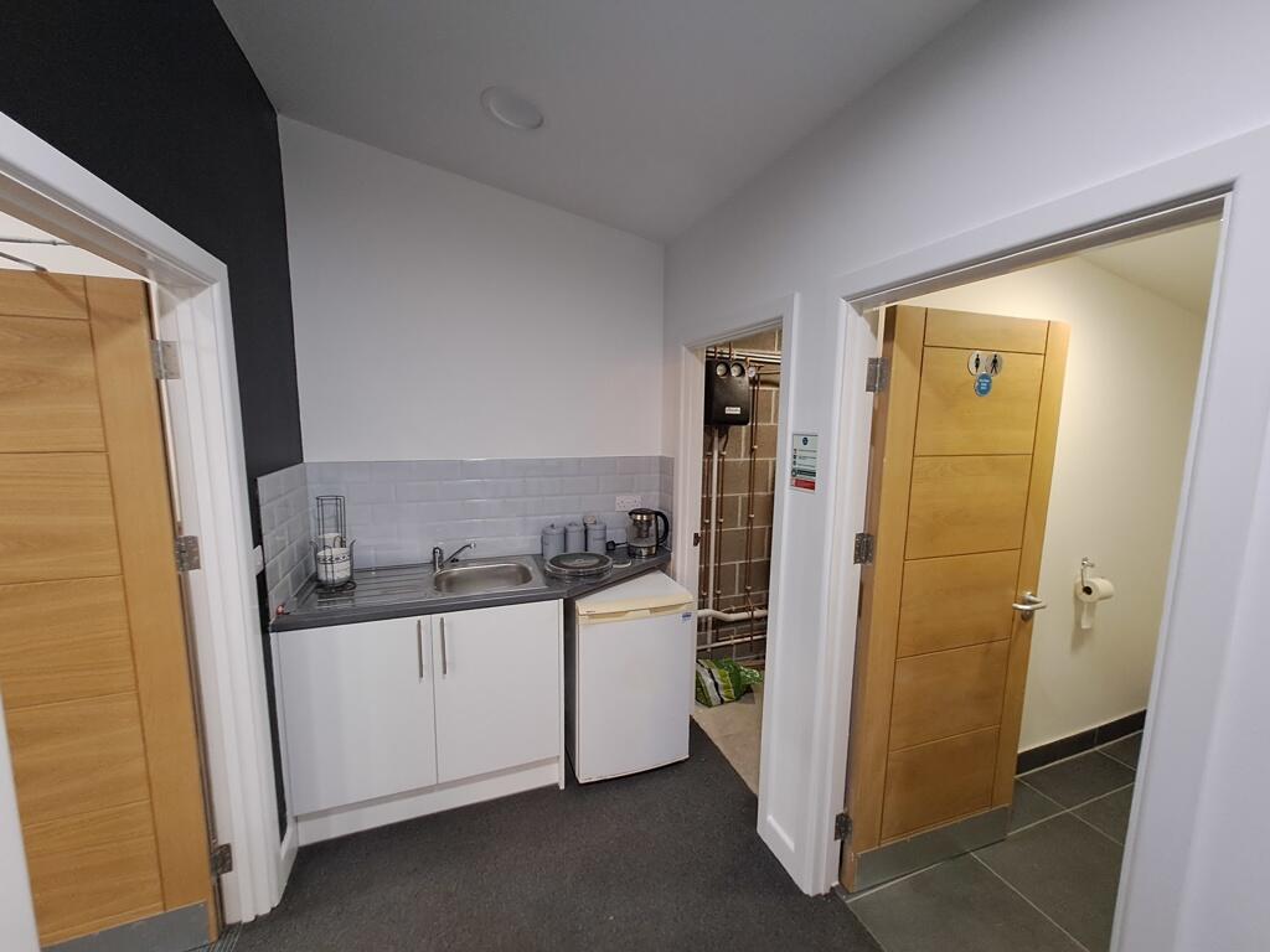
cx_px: 635
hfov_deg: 106.2
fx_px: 477
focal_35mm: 13
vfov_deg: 89.9
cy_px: 476
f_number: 2.2
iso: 250
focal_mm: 1.42
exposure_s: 1/50
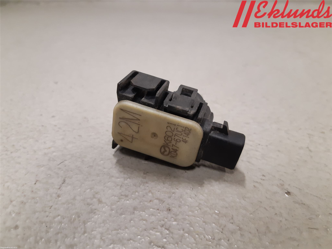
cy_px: 124
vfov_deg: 53.1
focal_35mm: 26
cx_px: 166
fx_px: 249
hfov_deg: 67.3
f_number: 1.7
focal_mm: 3.93
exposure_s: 1/50
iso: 200
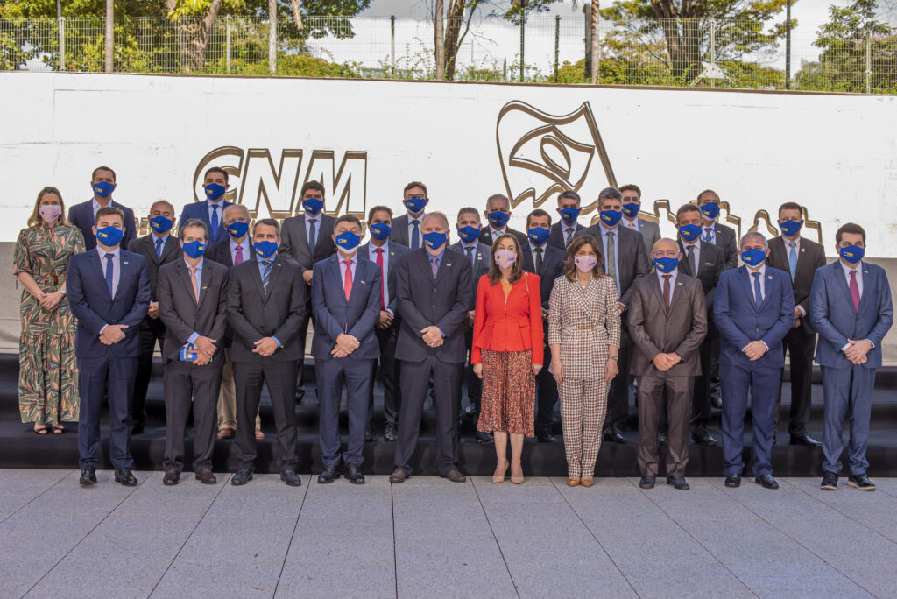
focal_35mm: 50
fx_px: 1246
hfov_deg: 39.6
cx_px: 448
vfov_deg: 27.0
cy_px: 300
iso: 200
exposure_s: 1/200
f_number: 5.6
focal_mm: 50
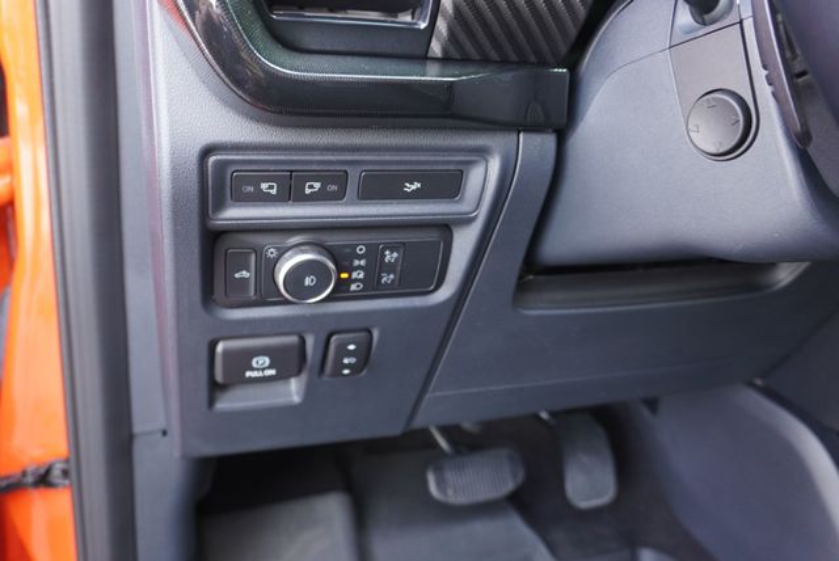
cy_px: 280
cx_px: 420
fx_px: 700
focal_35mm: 30
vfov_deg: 43.7
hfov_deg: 61.9
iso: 800
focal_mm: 20
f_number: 4
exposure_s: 1/60
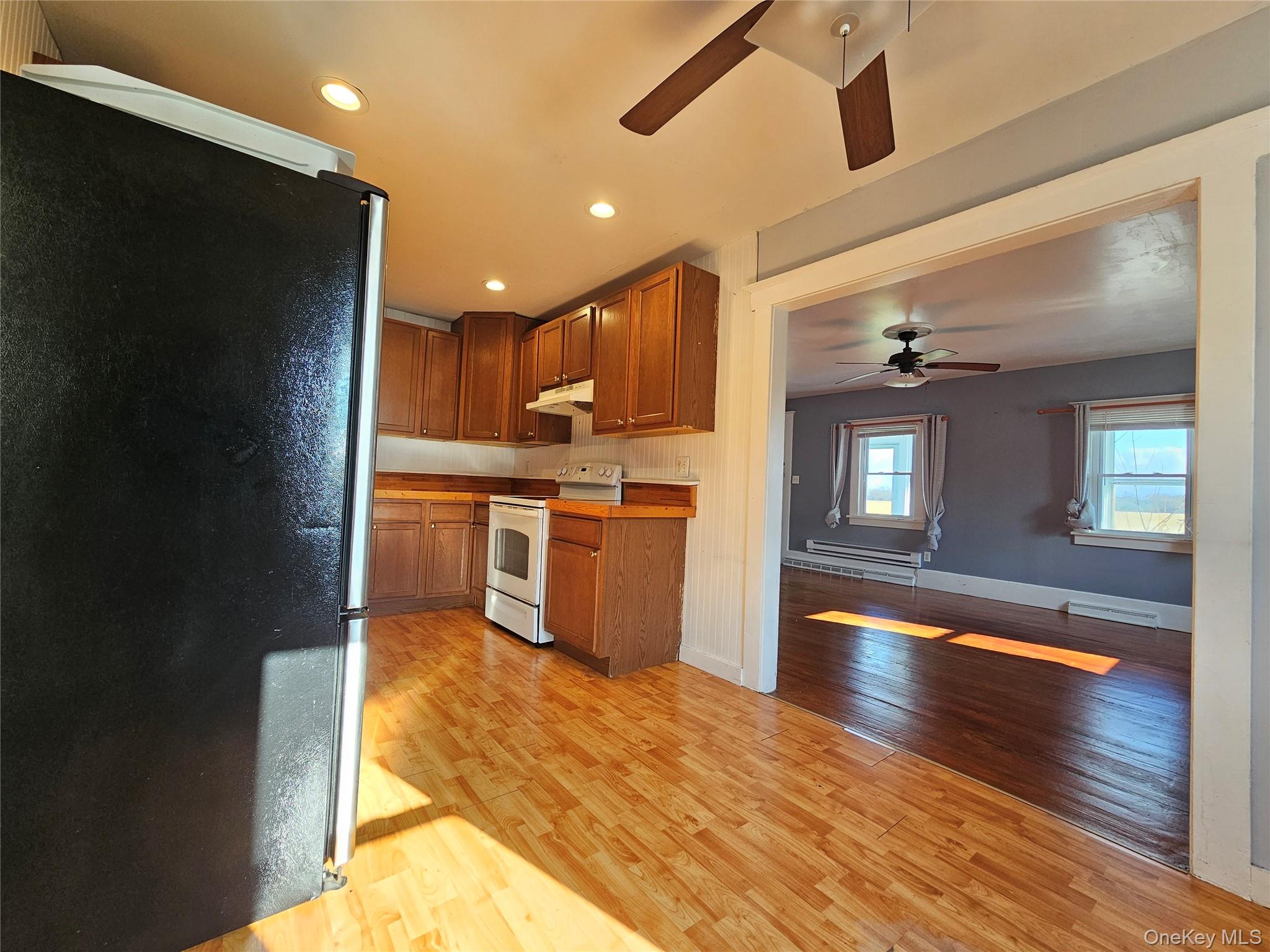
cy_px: 476
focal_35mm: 13
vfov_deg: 89.9
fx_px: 477
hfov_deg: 106.2
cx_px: 635
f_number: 2.2
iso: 64
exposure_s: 1/60
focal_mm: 2.2
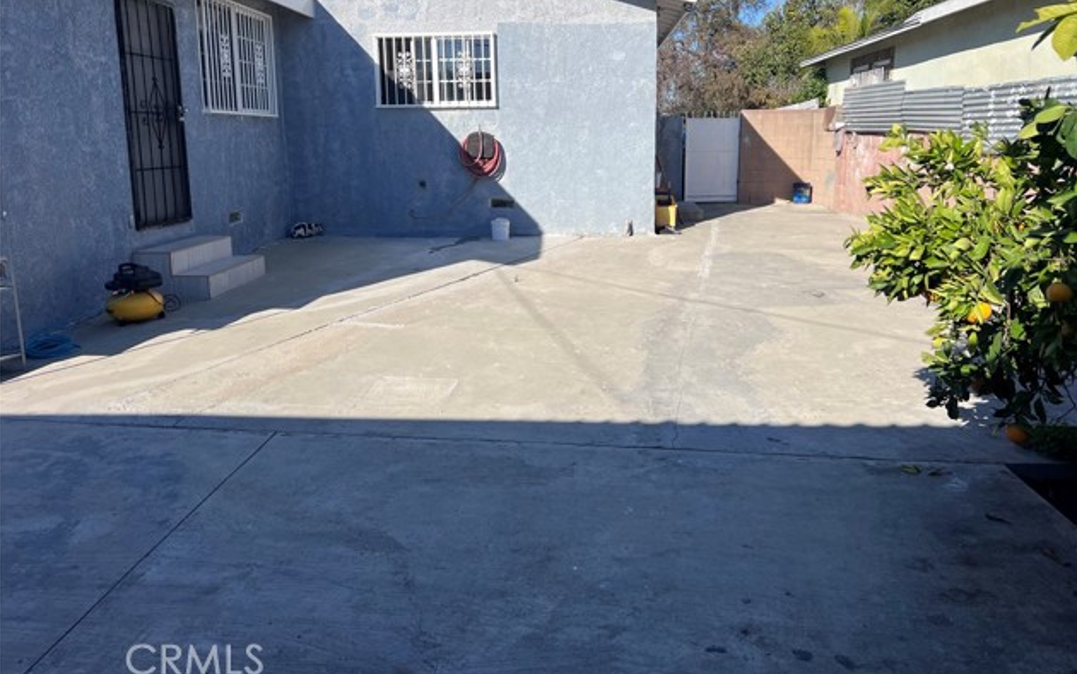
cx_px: 545
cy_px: 274
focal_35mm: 28
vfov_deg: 44.4
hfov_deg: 66.5
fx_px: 822
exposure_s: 1/4831
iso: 50
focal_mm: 5.7
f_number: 1.5
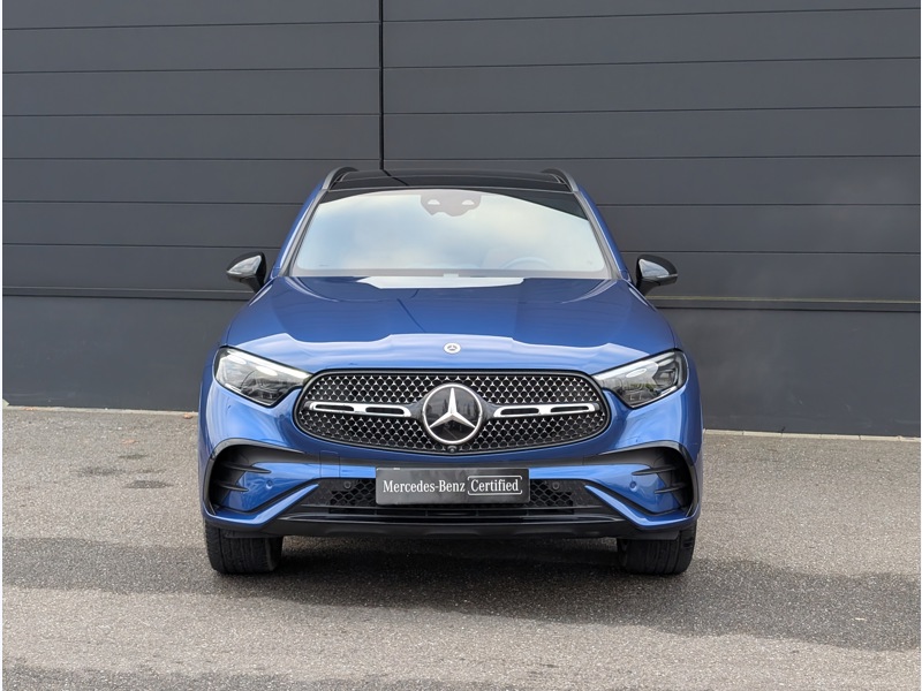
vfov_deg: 29.7
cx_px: 461
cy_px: 346
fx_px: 1305
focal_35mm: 49
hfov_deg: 38.9
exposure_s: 1/769
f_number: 1.68
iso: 298
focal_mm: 6.9
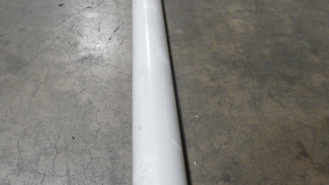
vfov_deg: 25.2
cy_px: 133
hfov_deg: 43.7
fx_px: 410
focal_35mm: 47
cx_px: 155
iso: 400
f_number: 3
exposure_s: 1/15
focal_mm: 4.5
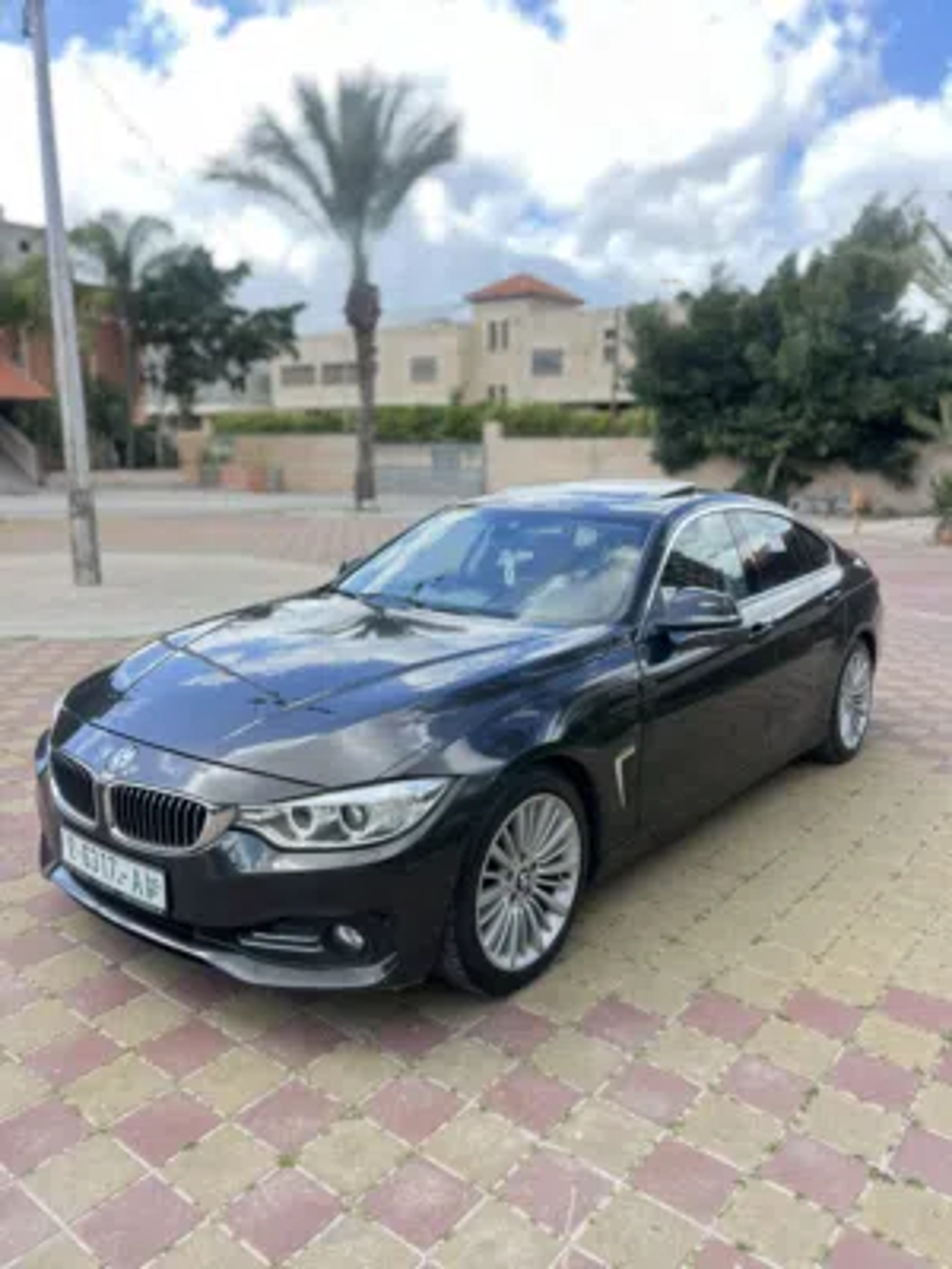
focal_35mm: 26
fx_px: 953
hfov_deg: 53.1
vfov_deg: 67.3
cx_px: 476
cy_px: 634
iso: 50
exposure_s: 1/632
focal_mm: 5.7
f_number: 1.5
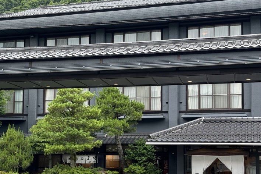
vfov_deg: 18.9
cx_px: 77
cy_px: 116
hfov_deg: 27.8
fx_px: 522
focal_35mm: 72
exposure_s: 1/205
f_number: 1.78
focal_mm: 6.76
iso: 64
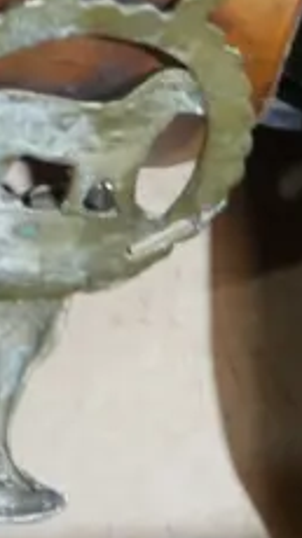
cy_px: -451
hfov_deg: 6.2
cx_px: -153
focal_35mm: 194
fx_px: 2768
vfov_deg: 10.4
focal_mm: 20
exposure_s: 1/60
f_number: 4.5
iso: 800
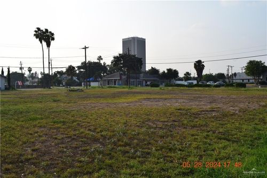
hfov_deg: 59.5
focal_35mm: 32
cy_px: 89
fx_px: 234
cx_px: 134
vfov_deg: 41.7
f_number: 11
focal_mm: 21
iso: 400
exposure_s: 1/500
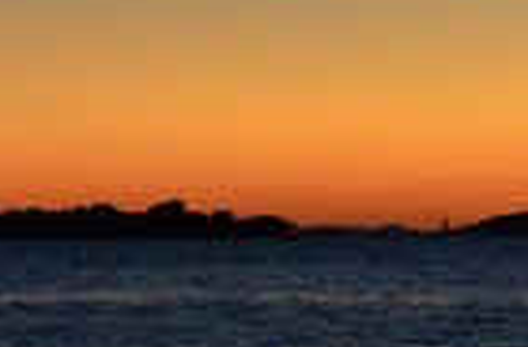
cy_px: -15
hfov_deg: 8.0
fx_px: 3767
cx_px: 585
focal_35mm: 258
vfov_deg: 5.3
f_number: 6.3
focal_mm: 24
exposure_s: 1/50
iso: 2000
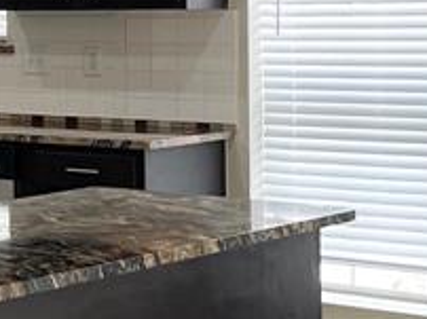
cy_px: 36
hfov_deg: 13.0
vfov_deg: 11.1
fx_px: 1626
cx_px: -423
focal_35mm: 132
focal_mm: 4.2
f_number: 1.6
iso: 100
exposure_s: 1/120
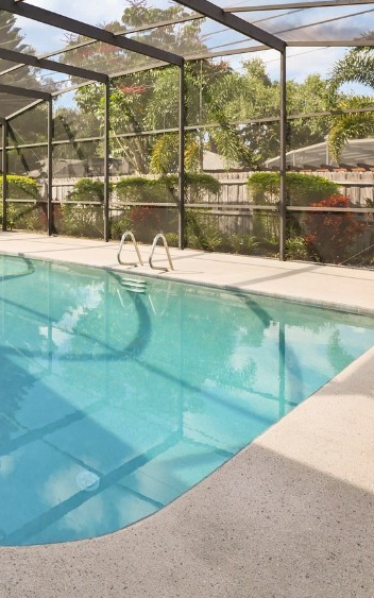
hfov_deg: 43.3
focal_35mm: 27
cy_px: 197
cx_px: 61
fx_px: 440
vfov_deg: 66.4
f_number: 6.3
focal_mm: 7
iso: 200
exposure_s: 1/320
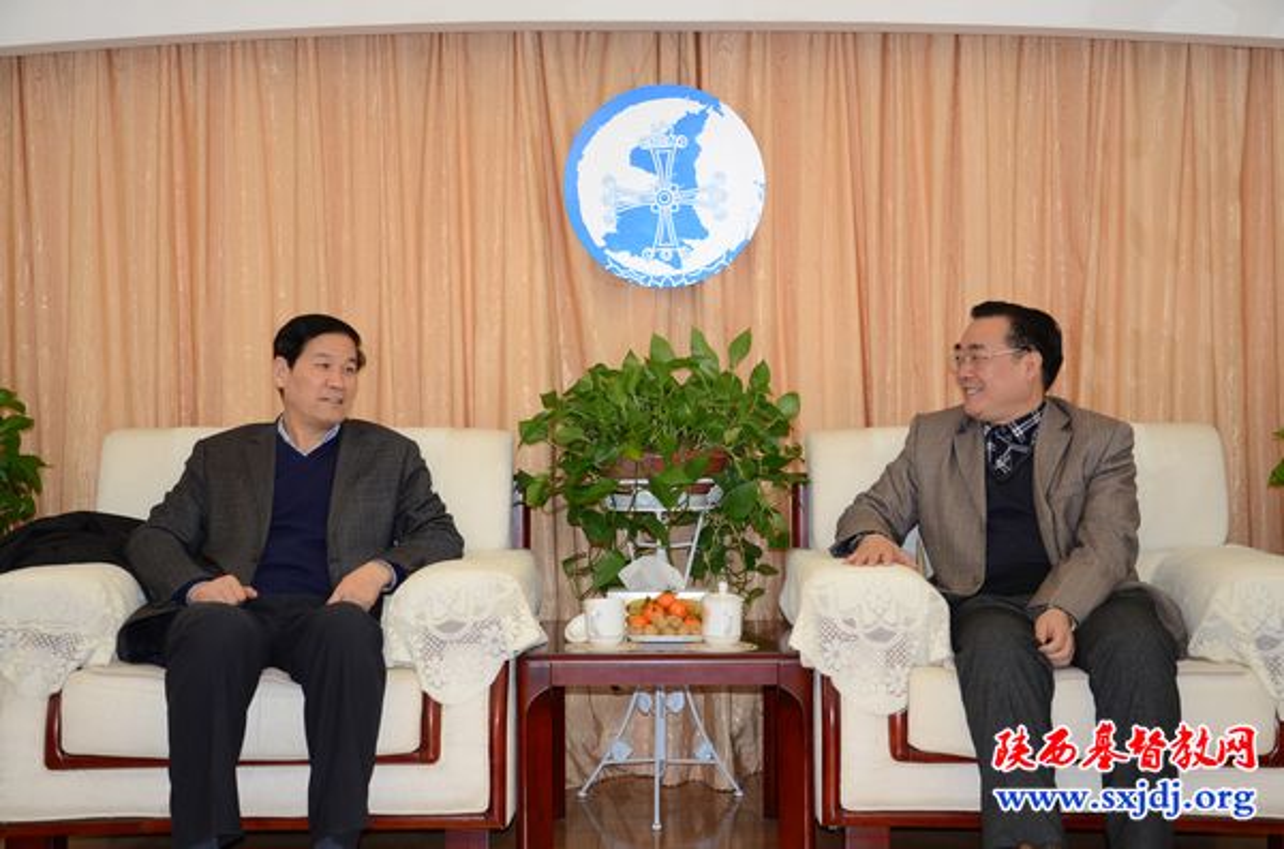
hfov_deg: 39.0
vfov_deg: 26.3
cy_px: 424
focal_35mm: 51
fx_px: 1815
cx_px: 642
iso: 800
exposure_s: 1/60
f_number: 5
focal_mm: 34
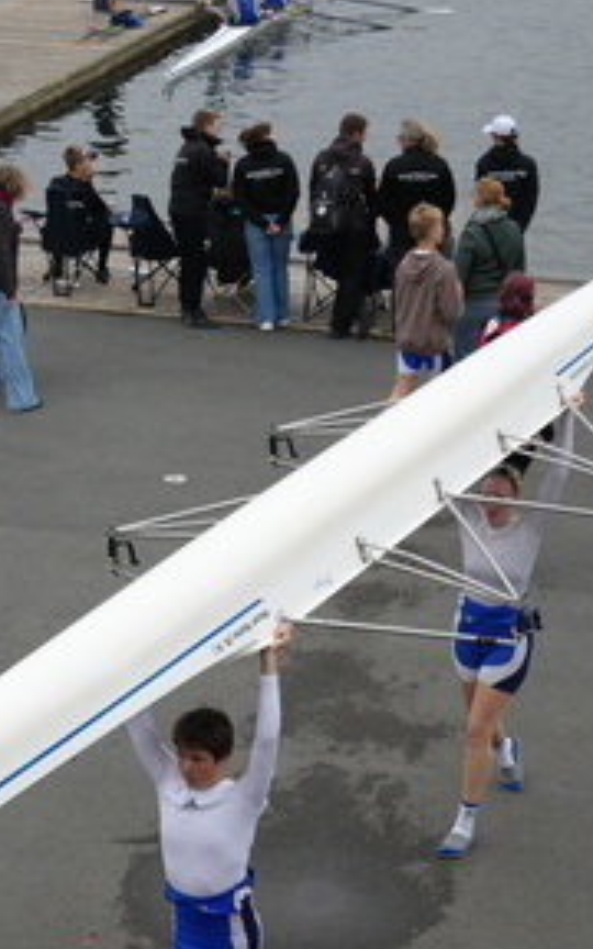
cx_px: 175
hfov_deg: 14.2
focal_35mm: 92
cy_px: 654
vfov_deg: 22.4
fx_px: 2379
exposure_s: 1/160
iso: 160
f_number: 4.5
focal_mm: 28
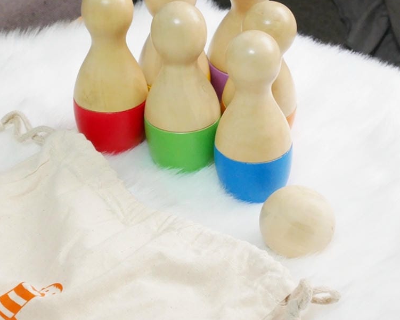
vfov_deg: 15.5
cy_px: 148
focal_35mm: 99
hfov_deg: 19.4
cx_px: 182
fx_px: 1172
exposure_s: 1/80
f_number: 5.6
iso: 1000
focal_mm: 32
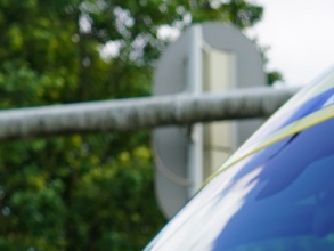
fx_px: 2799
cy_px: 638
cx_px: 440
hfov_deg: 6.8
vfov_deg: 5.0
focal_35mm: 290
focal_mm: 46
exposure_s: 1/320
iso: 100
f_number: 5
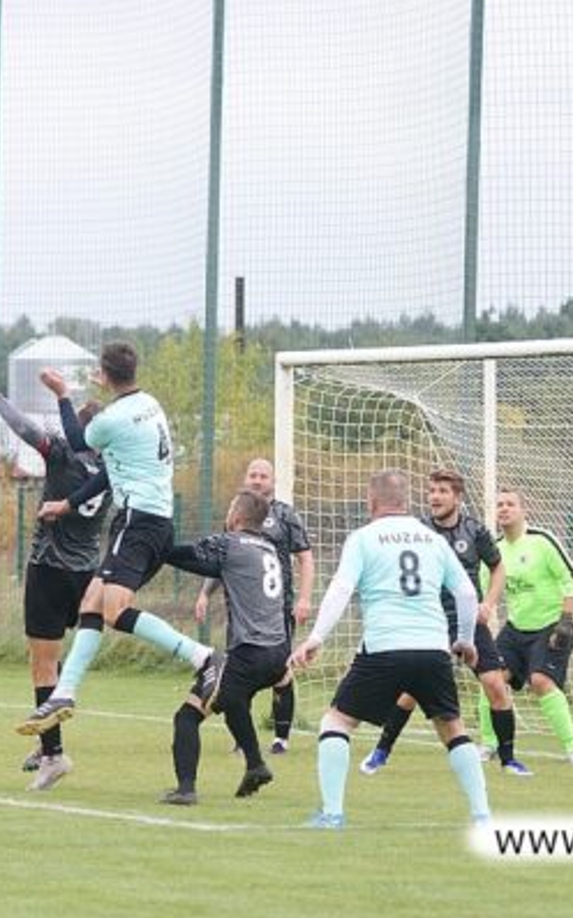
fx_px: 7498
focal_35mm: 300
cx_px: 201
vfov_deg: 7.0
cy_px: 458
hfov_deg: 4.4
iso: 200
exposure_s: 1/250
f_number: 4.5
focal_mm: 130
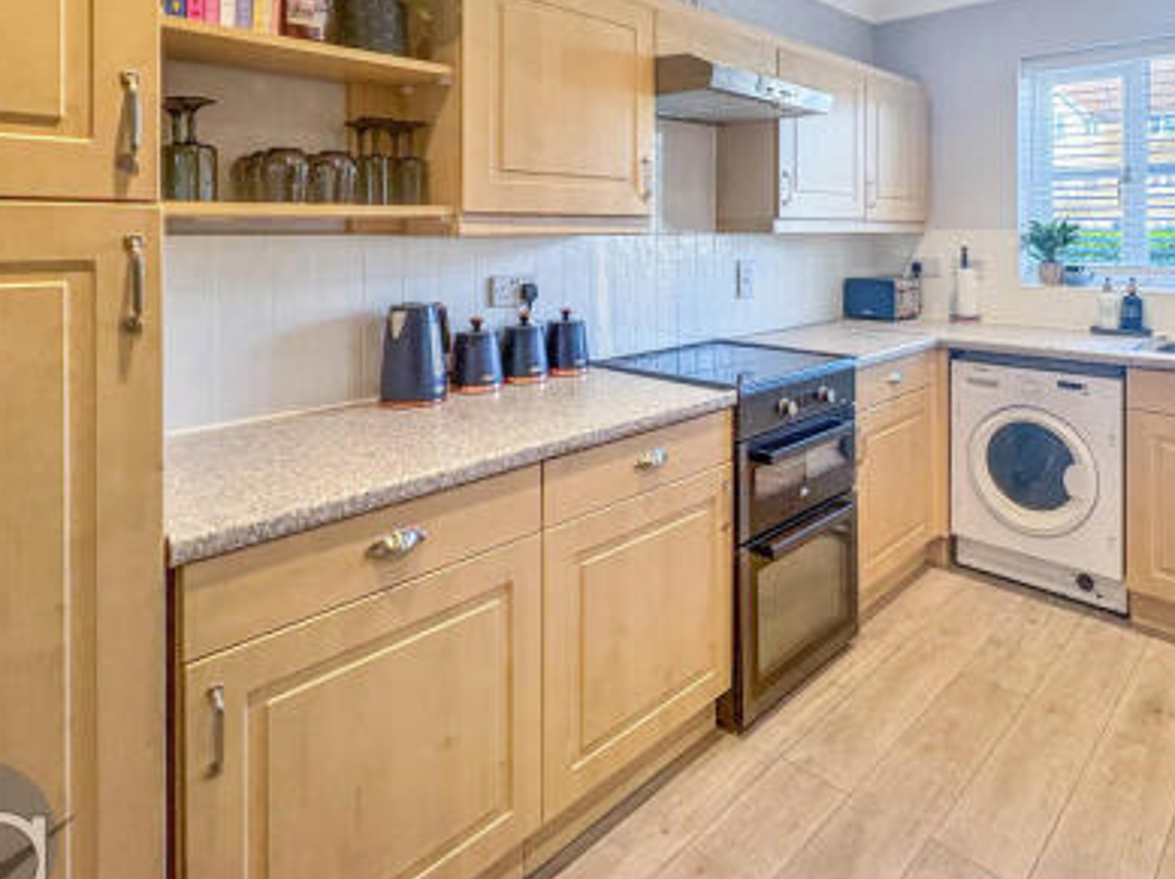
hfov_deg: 77.9
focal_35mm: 21
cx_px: 717
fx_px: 712
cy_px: 334
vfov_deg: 62.5
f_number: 2.2
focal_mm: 2.22
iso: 250
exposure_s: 1/100
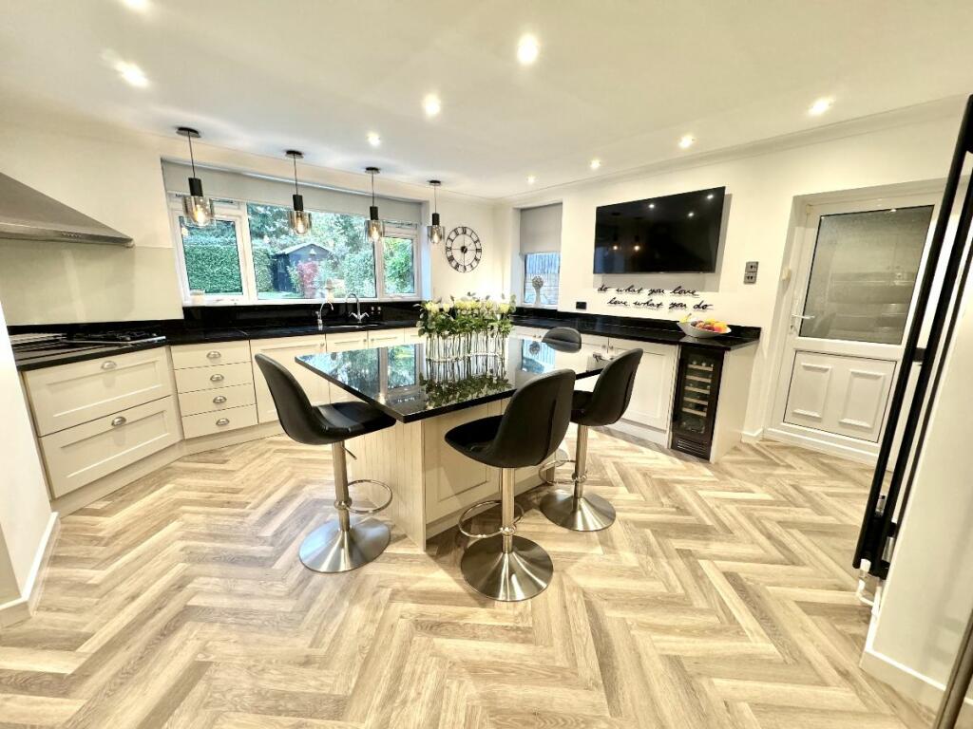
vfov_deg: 85.7
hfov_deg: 102.1
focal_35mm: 14
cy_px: 364
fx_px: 394
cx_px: 486
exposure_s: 1/100
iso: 320
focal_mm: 2.22
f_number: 2.2
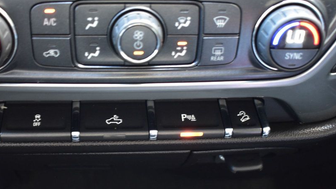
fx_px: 463
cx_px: 145
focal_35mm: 52
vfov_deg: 23.0
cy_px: 115
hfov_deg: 39.8
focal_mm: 26
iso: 1600
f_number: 4
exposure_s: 1/6
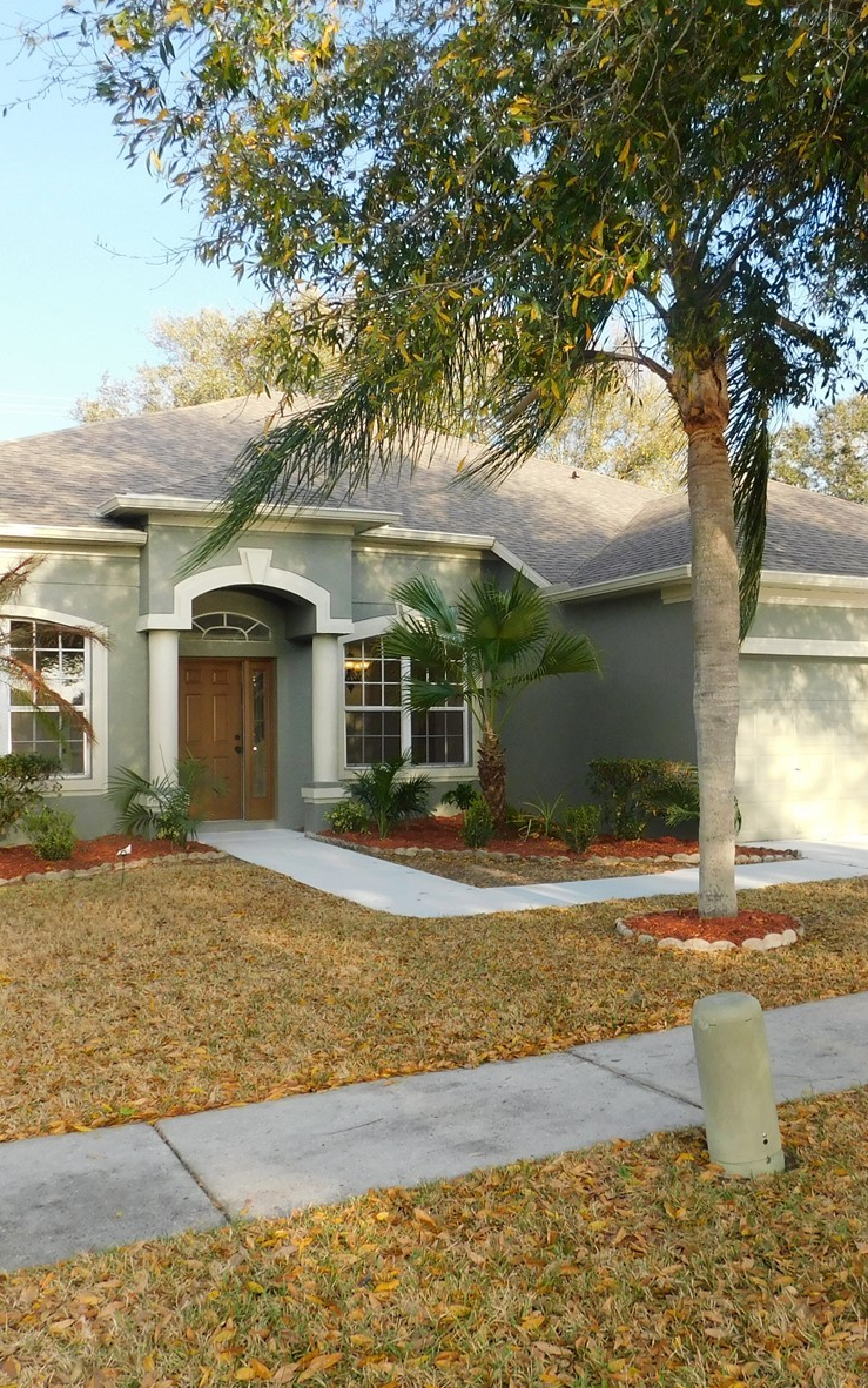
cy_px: 690
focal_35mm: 33
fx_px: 1249
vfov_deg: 58.1
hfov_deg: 38.1
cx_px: 539
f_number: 3
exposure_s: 1/320
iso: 125
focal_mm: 4
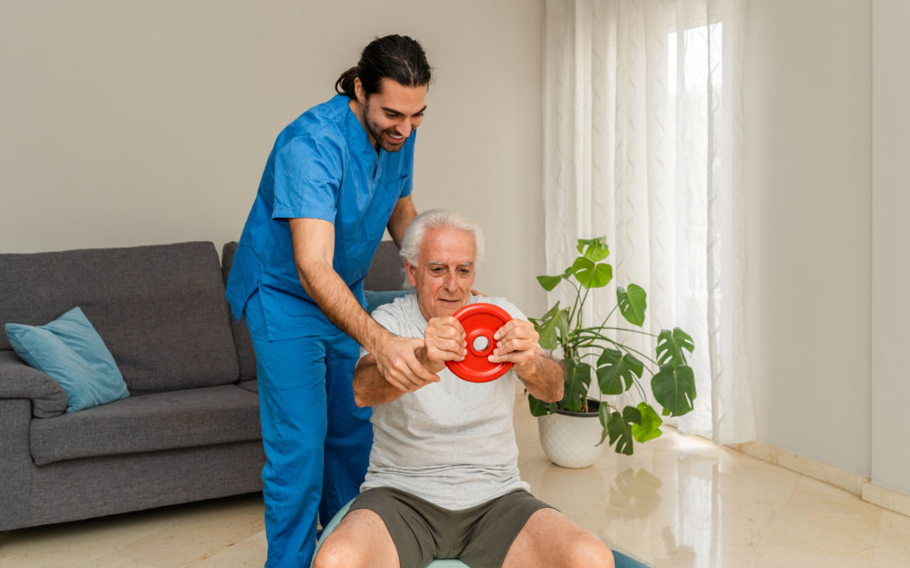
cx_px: 457
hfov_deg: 54.0
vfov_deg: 35.3
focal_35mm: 36
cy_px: 285
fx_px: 893
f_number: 4.5
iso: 400
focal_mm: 35
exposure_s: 1/200
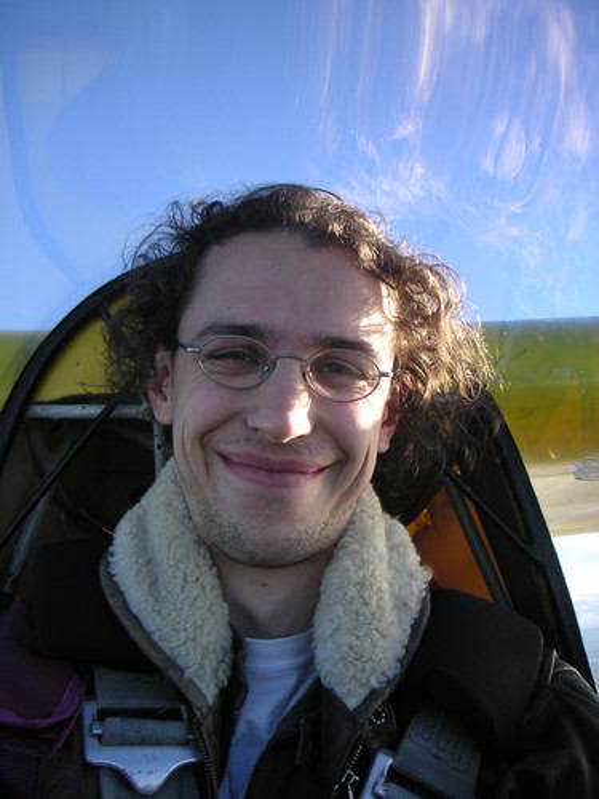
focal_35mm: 38
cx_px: 300
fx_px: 877
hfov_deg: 37.7
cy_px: 400
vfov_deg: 49.0
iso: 50
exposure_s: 1/350
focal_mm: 6
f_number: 2.8
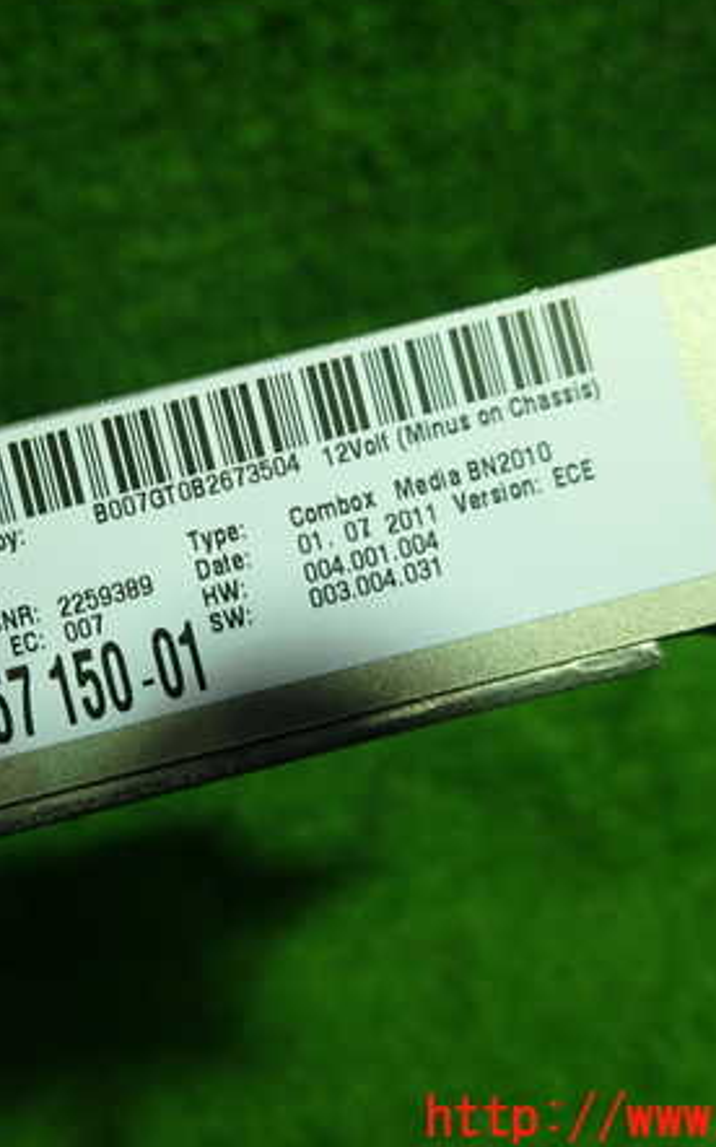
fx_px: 1125
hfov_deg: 34.9
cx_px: 233
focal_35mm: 36
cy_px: 568
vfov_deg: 54.0
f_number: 2
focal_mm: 4.5
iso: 200
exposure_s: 1/60
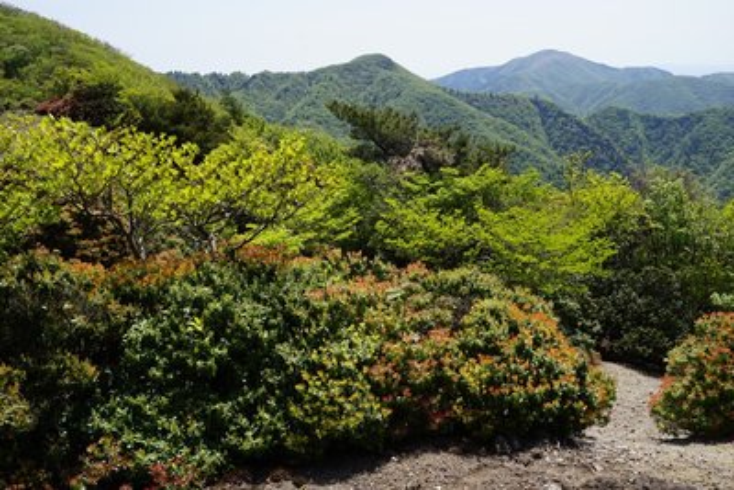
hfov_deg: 54.4
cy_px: 245
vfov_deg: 37.9
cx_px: 367
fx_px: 714
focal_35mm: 35
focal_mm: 35
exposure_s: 1/125
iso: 100
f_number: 11
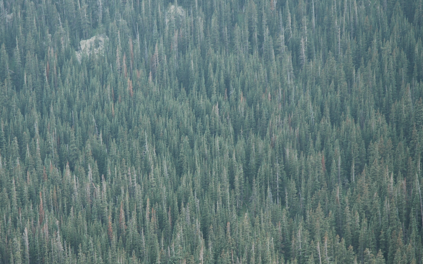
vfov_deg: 10.5
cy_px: 177
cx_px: 173
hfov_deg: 16.7
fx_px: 1441
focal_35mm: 125
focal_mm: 62
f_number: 5.6
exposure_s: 1/125
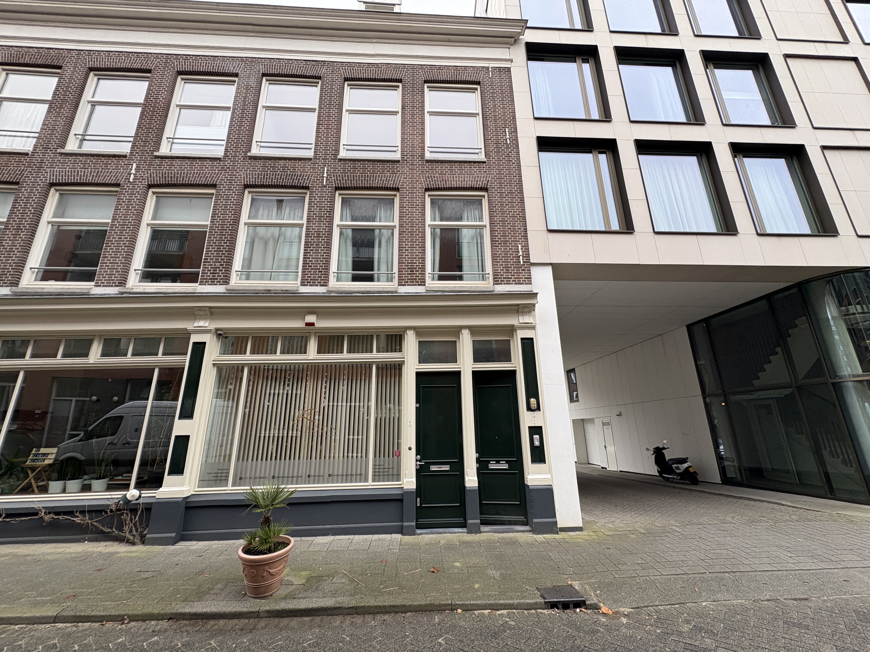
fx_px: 352
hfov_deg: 102.1
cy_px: 326
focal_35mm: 14
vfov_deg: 85.7
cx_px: 435
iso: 64
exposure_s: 1/99
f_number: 2.2
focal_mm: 2.22
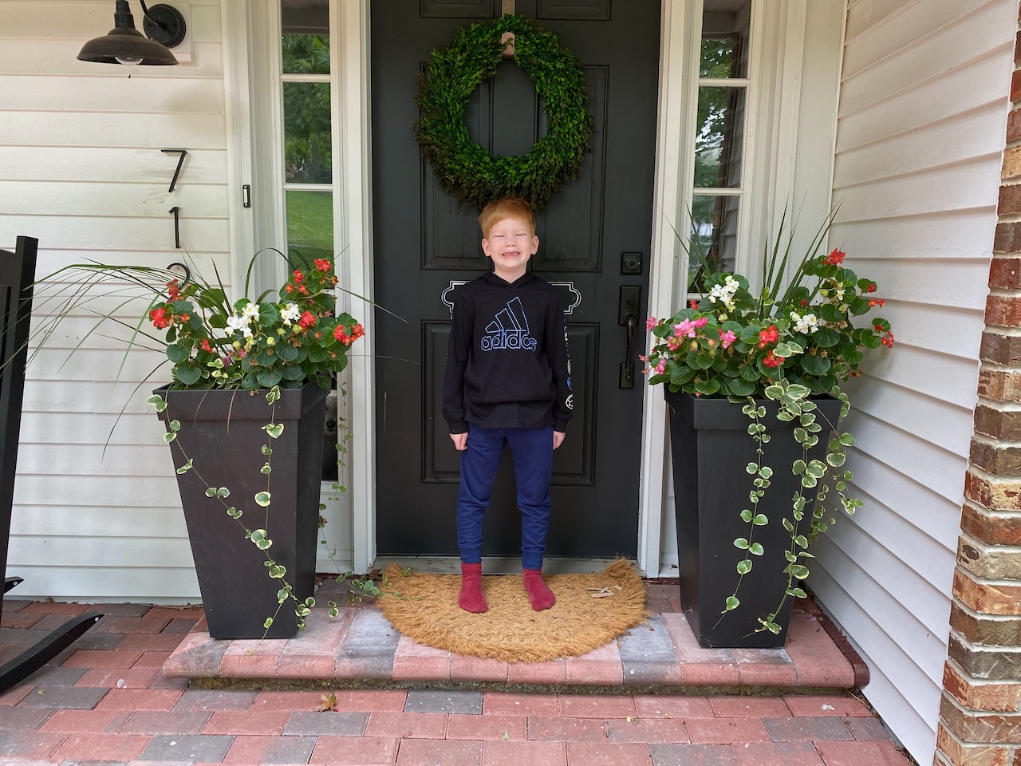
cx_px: 510
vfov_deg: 53.1
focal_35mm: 26
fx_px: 767
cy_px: 383
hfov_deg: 67.3
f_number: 1.8
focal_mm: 4.25
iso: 100
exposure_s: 1/121
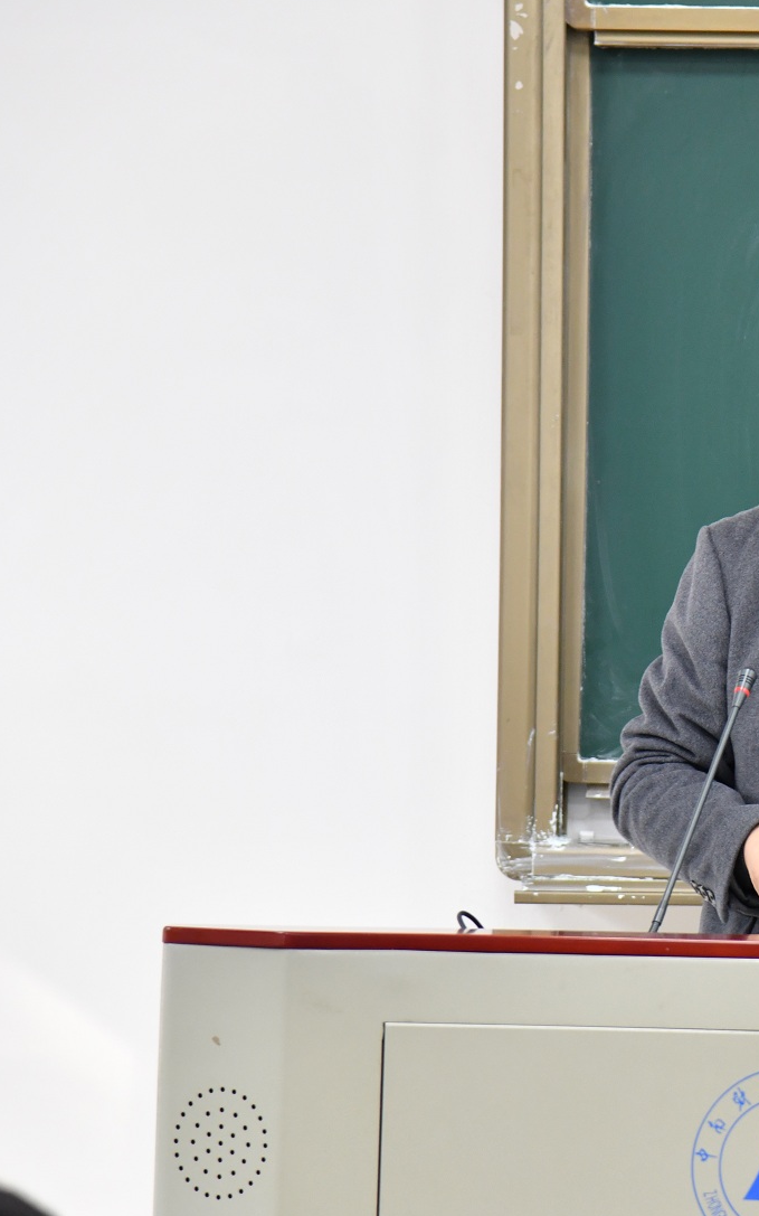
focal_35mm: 225
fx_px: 7450
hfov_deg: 5.8
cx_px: 943
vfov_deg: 9.3
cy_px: 630
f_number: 4.8
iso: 1250
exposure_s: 1/90
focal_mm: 120
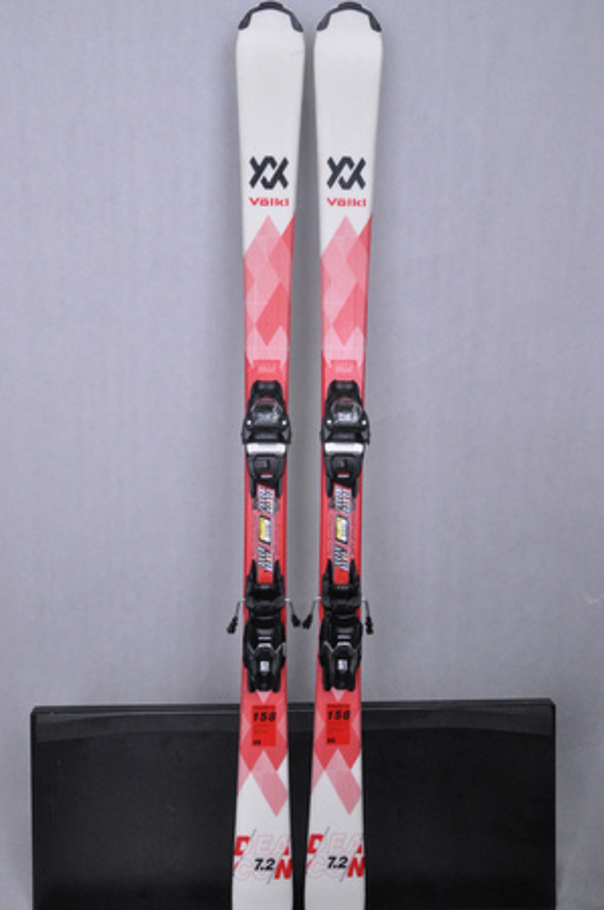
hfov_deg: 36.8
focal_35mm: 36
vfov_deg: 53.2
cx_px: 302
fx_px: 908
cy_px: 455
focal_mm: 24
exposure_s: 1/125
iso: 3200
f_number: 9.5
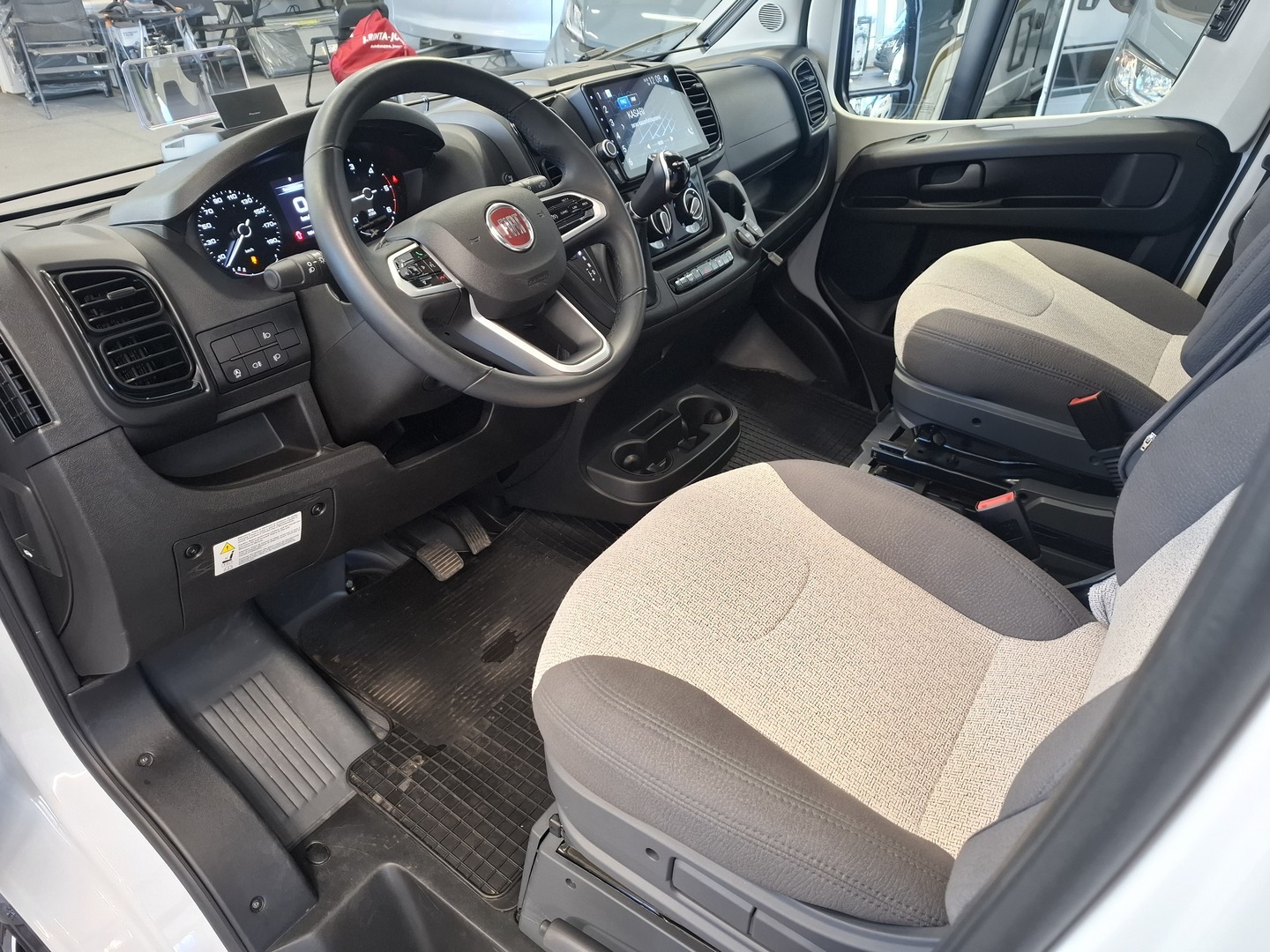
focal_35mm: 23
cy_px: 476
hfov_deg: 73.9
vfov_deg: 58.9
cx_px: 635
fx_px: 844
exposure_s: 1/50
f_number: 1.8
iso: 250
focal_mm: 5.54
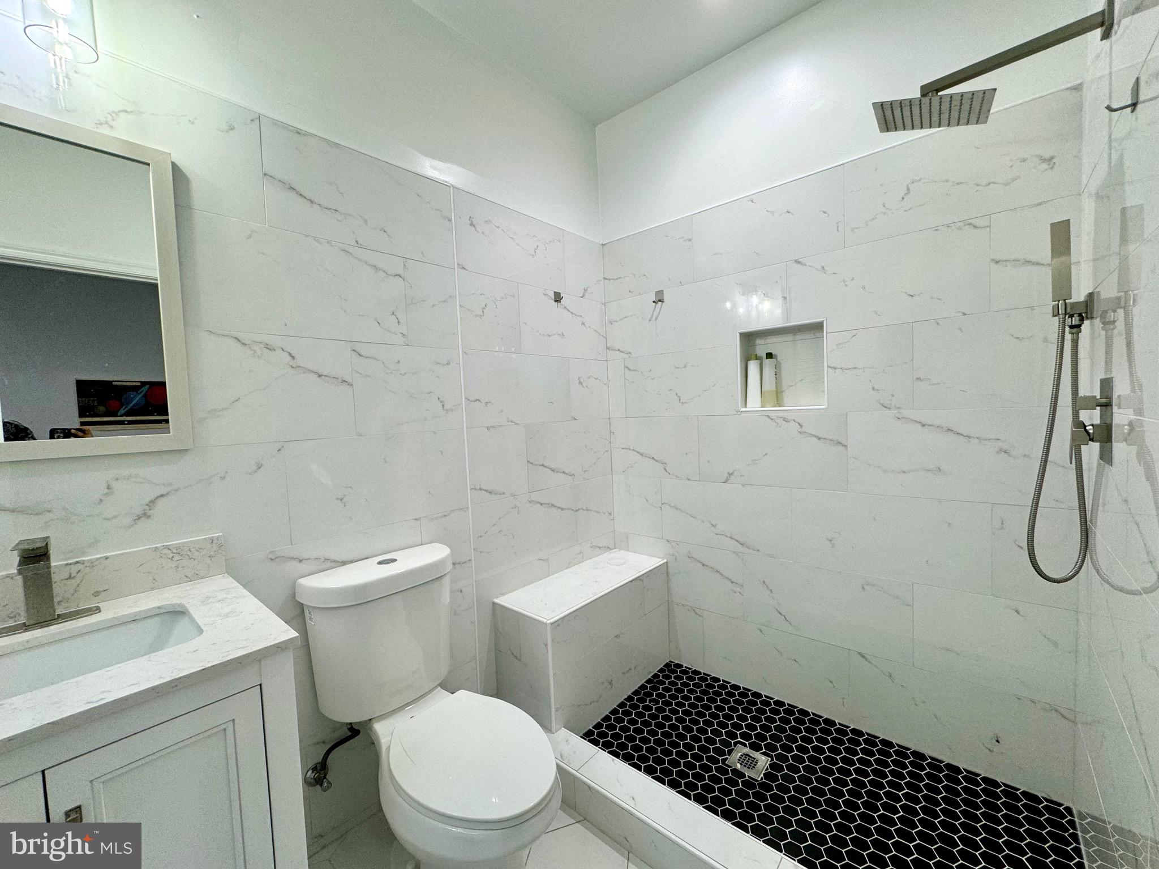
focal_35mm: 14
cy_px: 434
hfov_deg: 102.1
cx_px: 580
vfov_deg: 85.7
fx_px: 469
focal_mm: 2.22
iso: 125
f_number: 2.2
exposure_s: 1/120
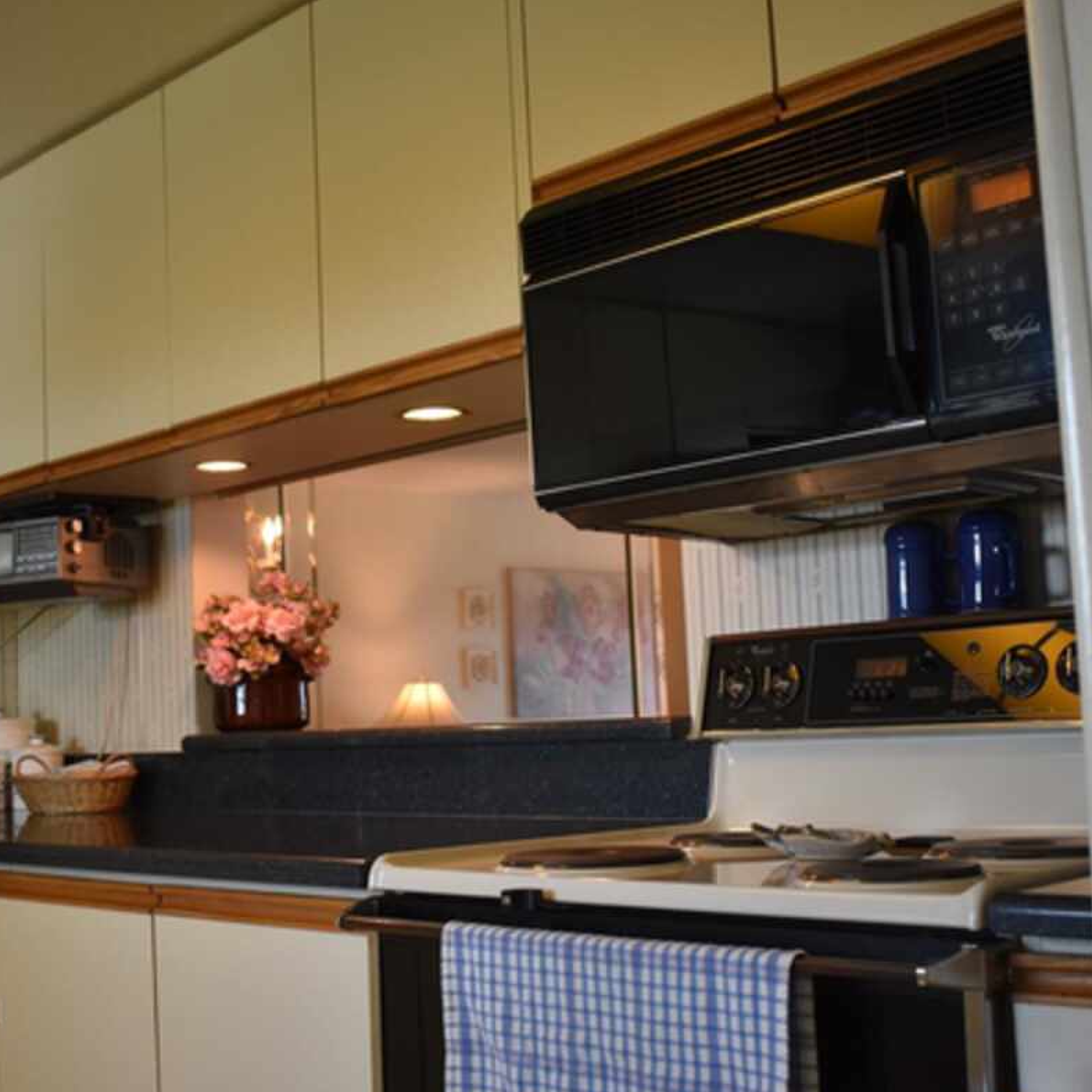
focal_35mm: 48
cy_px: 565
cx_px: 473
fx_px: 1702
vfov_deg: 35.6
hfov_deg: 35.5
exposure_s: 1/125
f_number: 3.8
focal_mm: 23
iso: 800
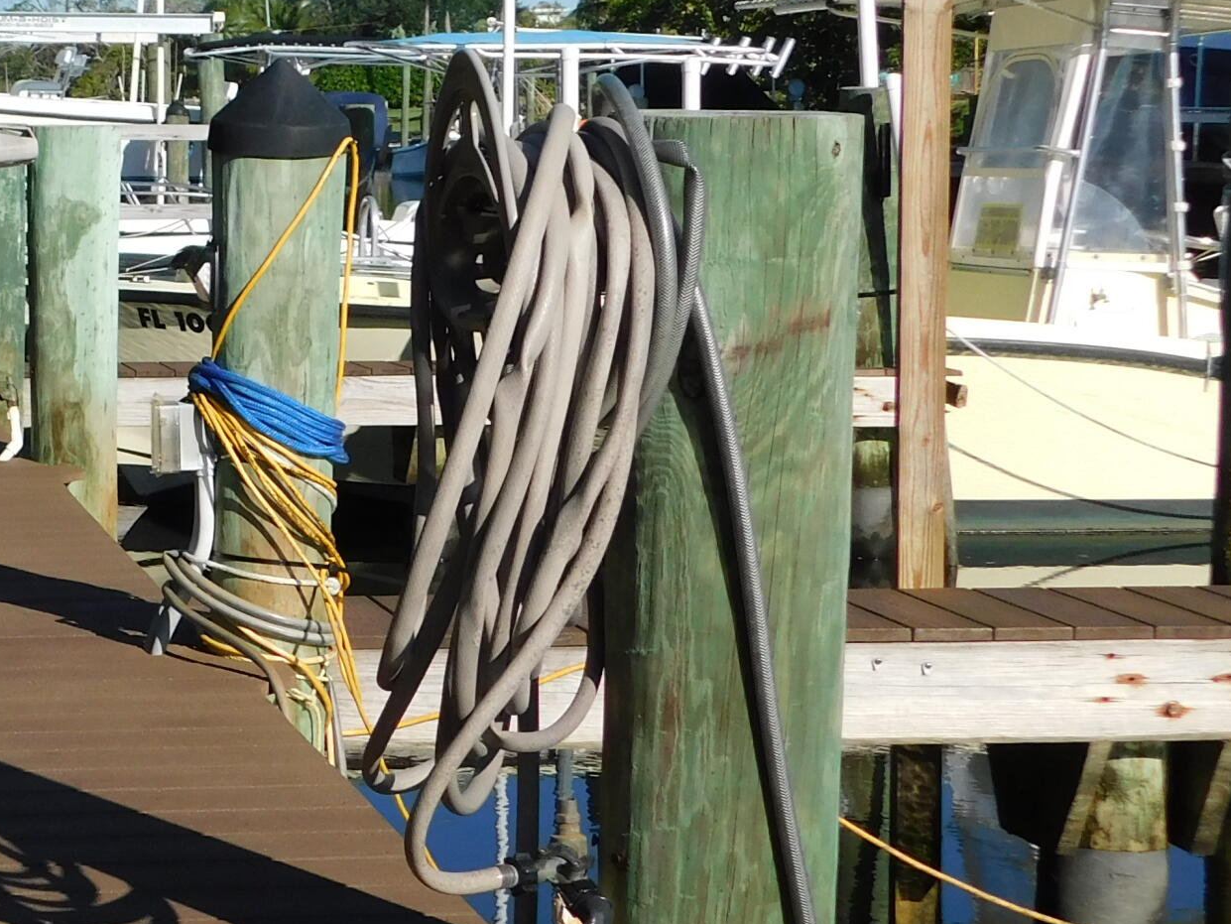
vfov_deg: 16.9
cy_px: 299
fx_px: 3094
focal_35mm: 87
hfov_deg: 21.0
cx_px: -251
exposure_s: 1/400
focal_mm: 6.3
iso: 125
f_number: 7
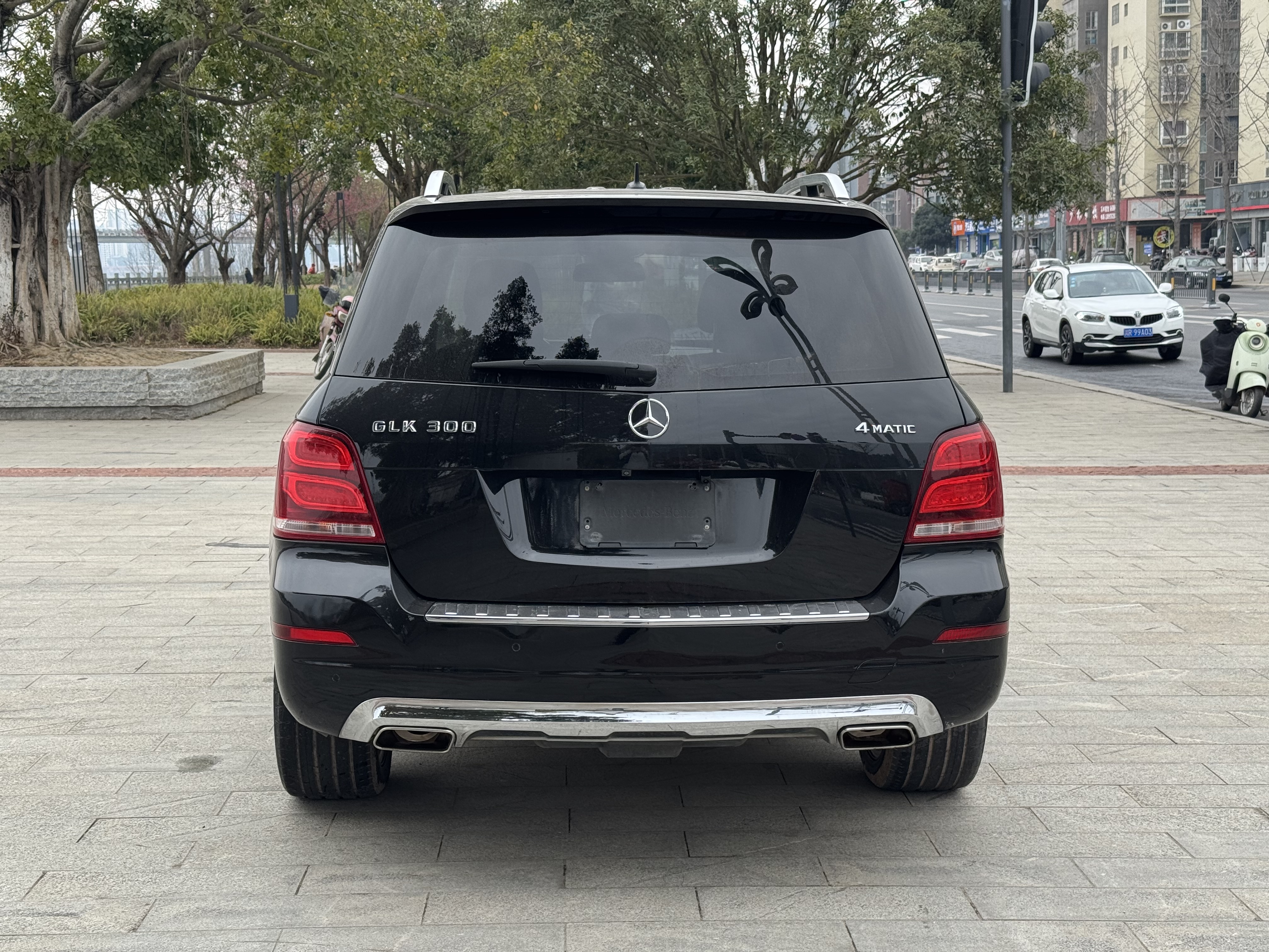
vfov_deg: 30.3
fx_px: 1760
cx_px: 634
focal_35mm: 48
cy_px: 476
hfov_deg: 39.7
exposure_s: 1/503
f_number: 1.78
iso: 64
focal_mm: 6.76
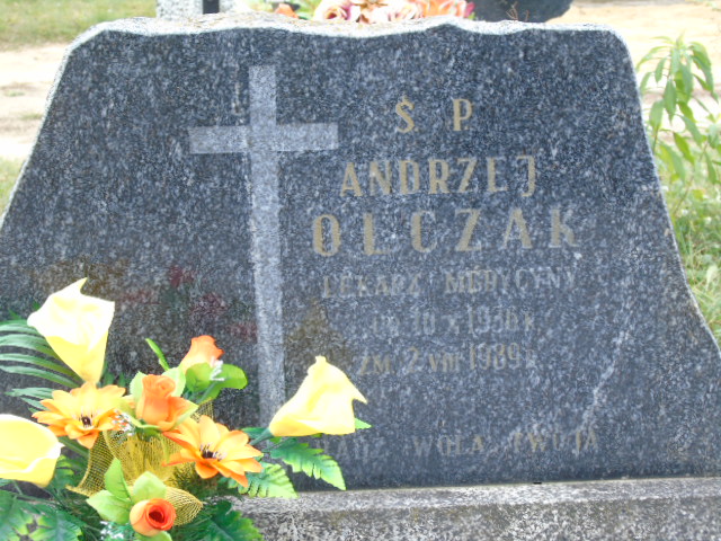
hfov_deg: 15.9
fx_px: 2583
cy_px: 270
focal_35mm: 124
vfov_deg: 12.0
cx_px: 360
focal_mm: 22
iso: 100
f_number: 4.6
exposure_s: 1/30
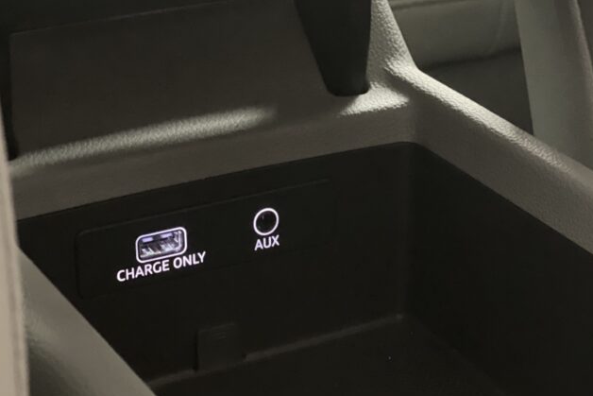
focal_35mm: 102
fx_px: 1680
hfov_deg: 20.0
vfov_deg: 13.4
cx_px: 332
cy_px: 177
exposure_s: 1/15
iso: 2000
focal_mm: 9
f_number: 2.8
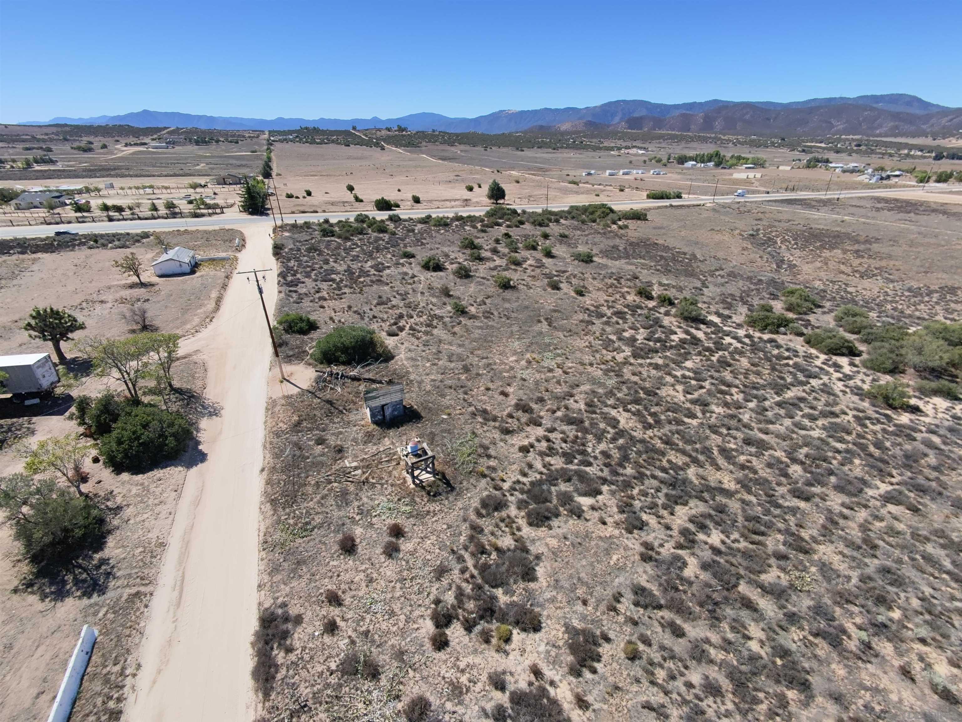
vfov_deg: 78.1
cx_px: 481
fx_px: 445
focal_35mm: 16
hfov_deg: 94.5
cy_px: 361
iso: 100
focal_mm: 16
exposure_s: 1/1912
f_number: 2.55
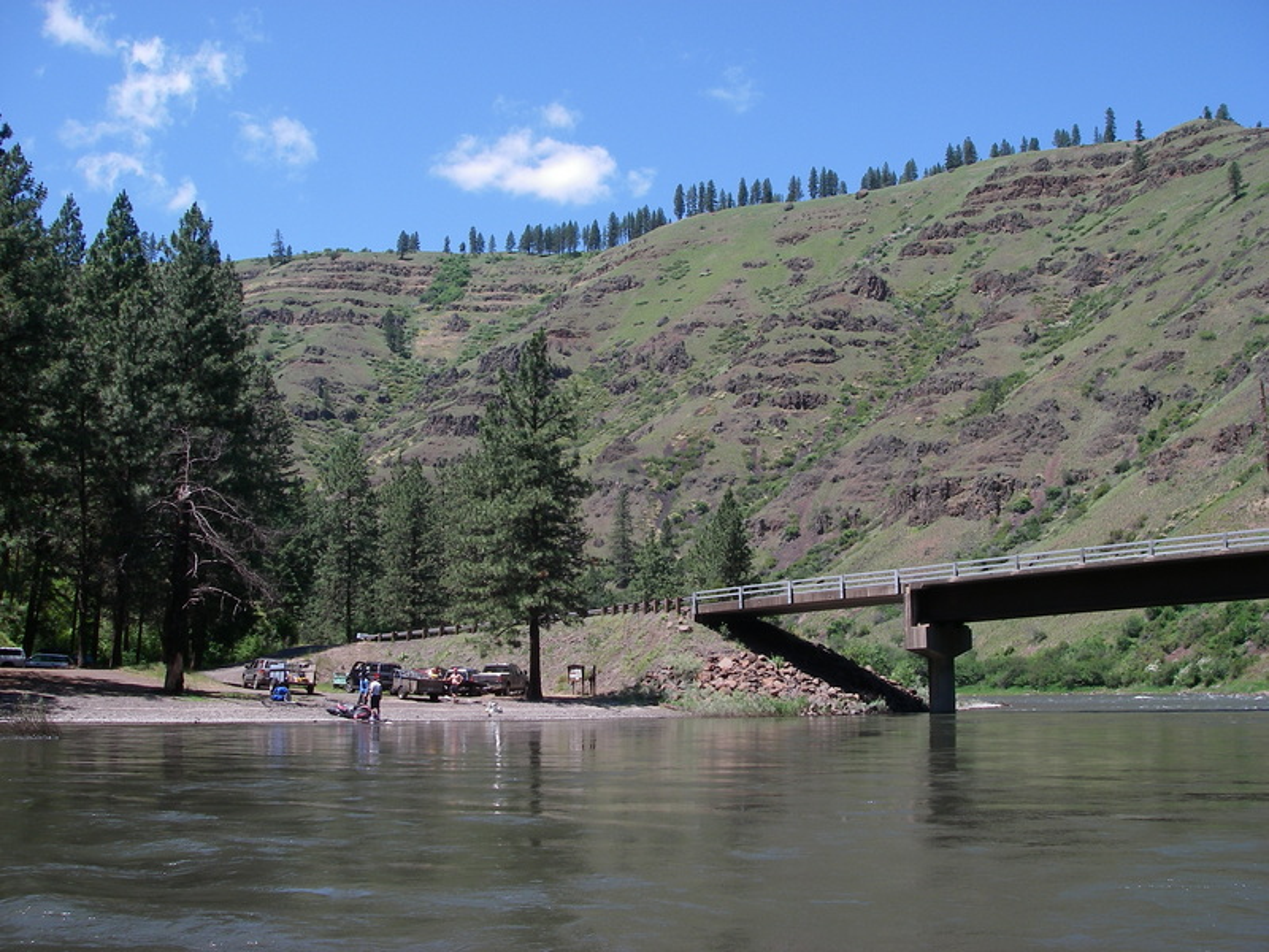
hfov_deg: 49.0
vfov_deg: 37.7
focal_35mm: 38
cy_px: 476
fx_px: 1393
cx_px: 634
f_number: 6.6
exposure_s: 1/125
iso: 64
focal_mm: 6.3
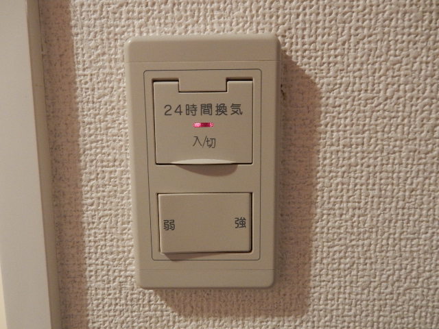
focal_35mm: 25
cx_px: 220
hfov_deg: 69.4
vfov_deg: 54.9
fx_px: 317
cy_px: 164
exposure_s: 1/20
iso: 400
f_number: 3.7
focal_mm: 4.5
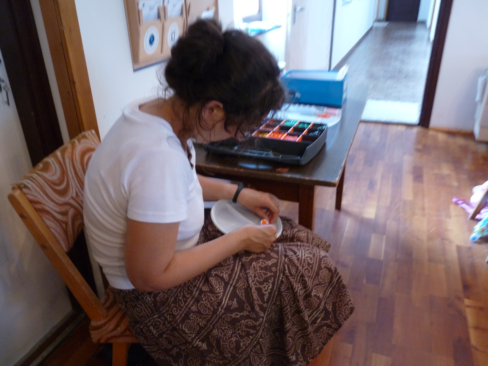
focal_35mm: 27
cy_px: 183
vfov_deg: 51.4
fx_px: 381
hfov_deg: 65.3
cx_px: 244
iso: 400
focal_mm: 4.8
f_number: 2.8
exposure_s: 1/30
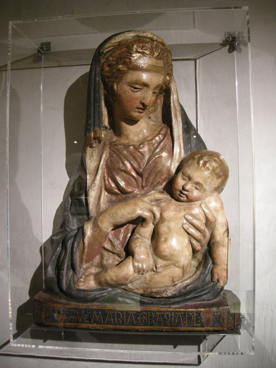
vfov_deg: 51.4
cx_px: 138
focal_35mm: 36
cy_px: 184
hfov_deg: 39.7
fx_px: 383
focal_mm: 7.5
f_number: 2.7
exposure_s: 1/16.3
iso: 400
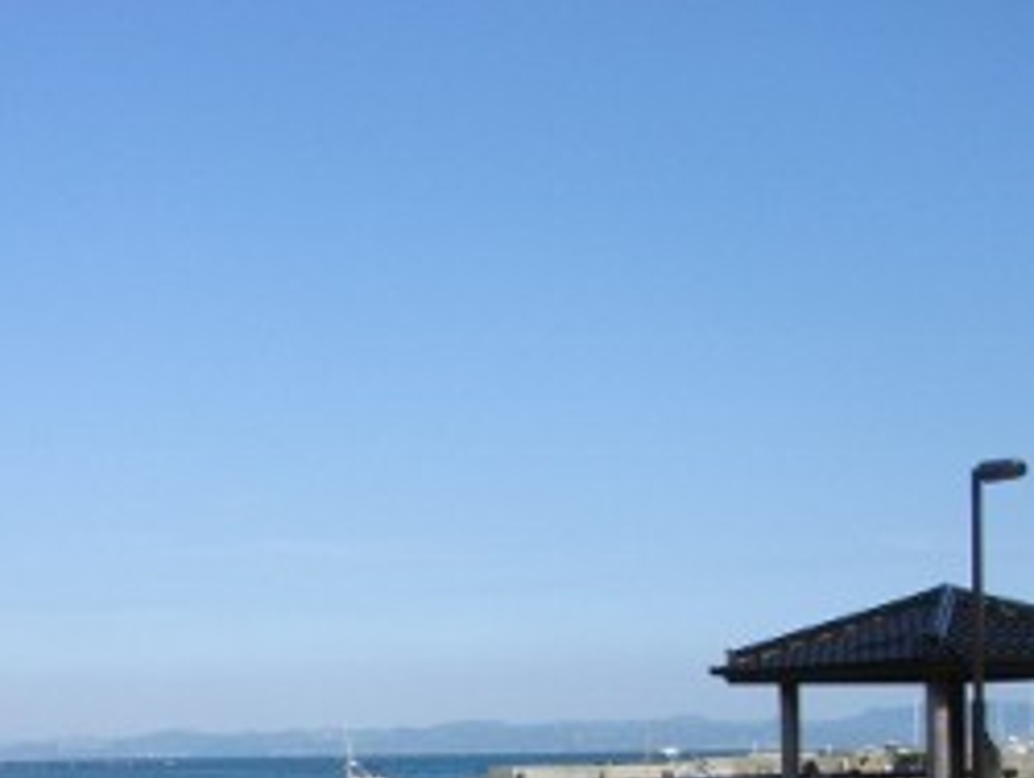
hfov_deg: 30.0
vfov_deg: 22.2
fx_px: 1914
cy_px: 768
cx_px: 331
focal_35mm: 64
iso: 100
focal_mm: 5.7
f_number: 5.5
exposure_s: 1/400
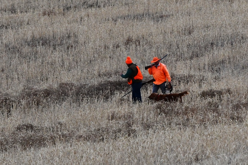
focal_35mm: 300
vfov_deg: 4.6
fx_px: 2064
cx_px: 124
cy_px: 82
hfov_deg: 6.9
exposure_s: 1/2000
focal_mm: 200
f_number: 11
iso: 1600
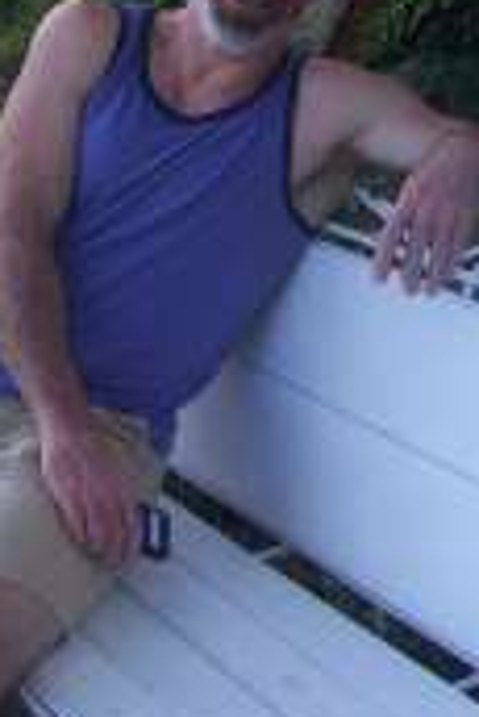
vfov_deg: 23.1
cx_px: 321
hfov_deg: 15.7
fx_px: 1733
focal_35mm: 87
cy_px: 167
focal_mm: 5.85
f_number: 2.8
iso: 64
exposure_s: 1/160
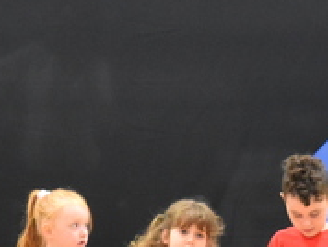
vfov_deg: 4.3
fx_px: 3302
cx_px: -57
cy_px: 292
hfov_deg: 5.7
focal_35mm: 348
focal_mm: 42
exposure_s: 1/60
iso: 2500
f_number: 5
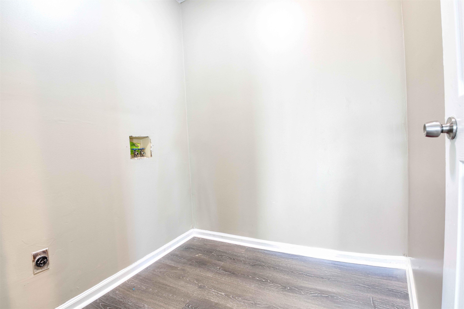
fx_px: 193
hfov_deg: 100.4
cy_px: 154
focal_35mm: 15
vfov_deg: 77.3
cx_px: 232
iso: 400
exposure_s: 1/3
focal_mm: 15
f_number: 11
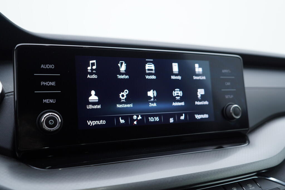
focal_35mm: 36
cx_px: 142
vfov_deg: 36.9
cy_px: 95
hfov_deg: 53.1
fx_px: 285
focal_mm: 24
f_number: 3.2
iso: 125
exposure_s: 1/50
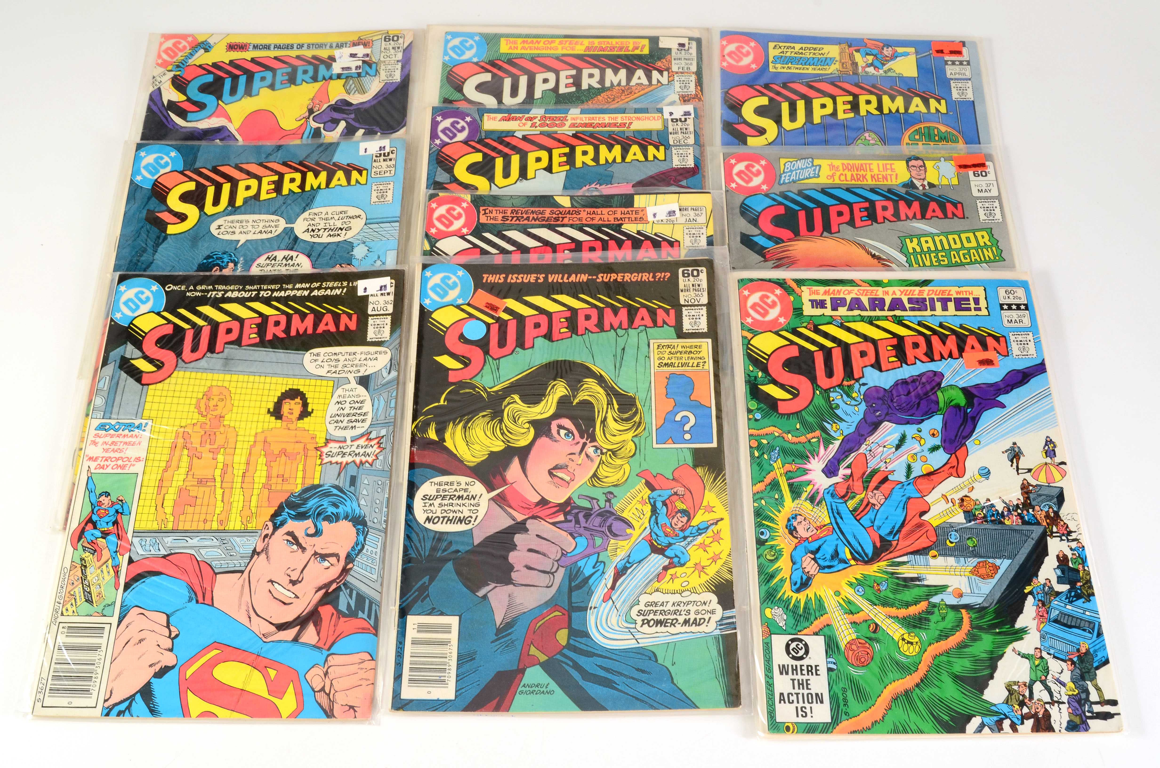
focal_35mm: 39
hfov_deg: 49.6
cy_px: 384
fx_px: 1254
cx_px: 580
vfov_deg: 34.1
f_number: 14
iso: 200
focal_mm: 26
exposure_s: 1/160
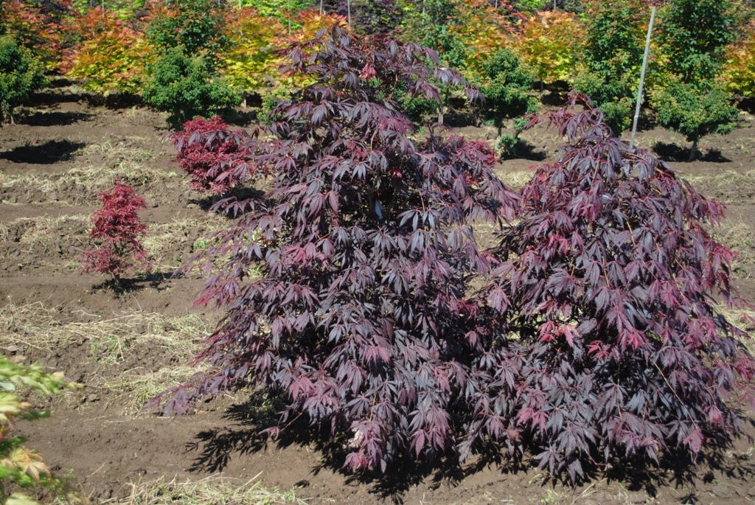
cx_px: 378
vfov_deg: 28.1
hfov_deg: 41.1
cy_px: 252
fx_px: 1008
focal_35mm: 48
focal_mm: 32
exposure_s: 1/250
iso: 200
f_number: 4.8
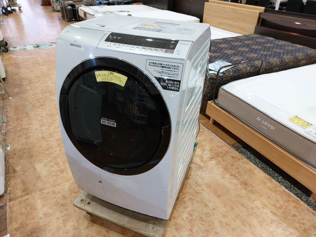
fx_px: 219
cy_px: 118
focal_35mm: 24
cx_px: 158
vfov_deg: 56.8
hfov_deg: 71.6
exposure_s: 1/60
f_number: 1.8
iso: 160
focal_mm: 5.23
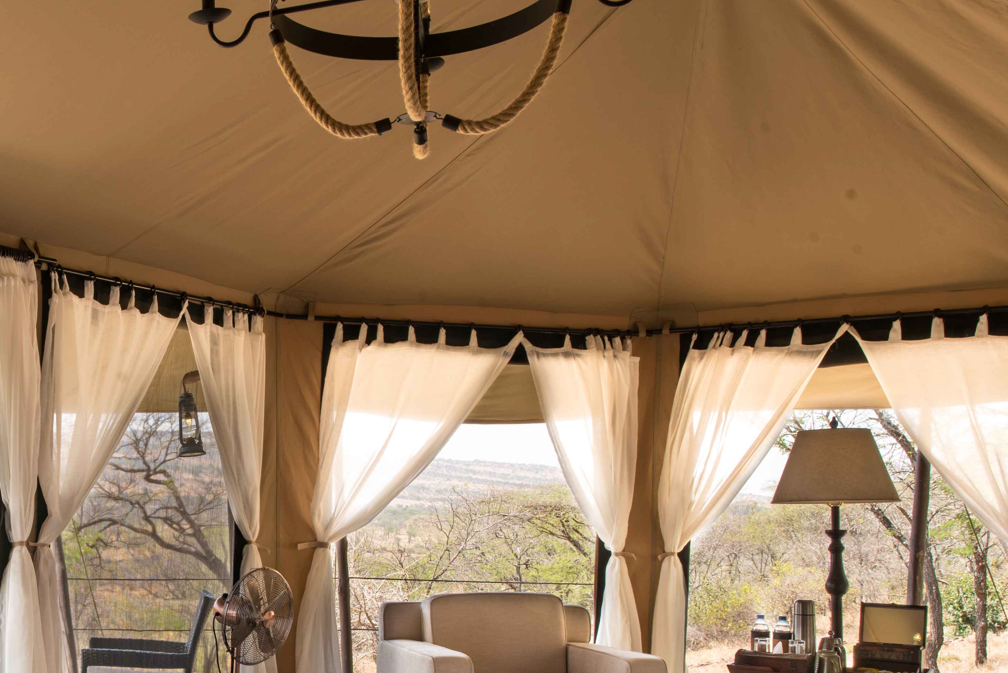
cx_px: 70
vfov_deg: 28.8
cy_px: 511
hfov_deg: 39.2
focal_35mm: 46
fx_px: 1288
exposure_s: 1/20
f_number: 10
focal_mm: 24
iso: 100
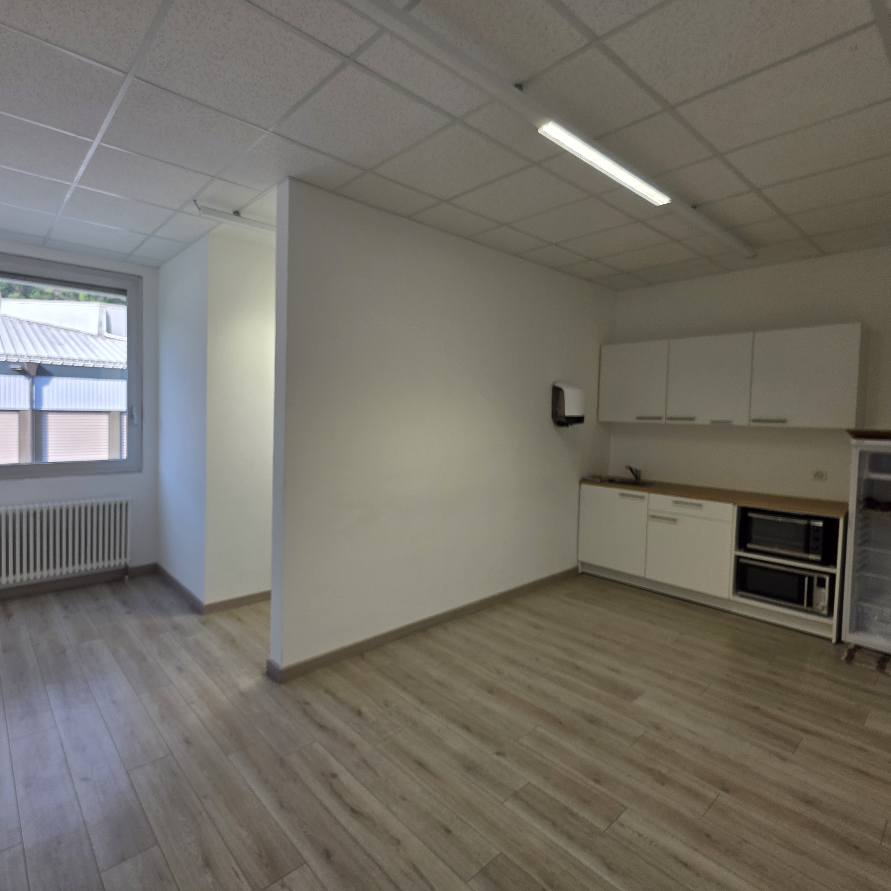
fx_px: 466
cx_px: 350
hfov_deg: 86.2
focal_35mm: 16
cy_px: 431
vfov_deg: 87.4
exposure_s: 1/204
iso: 40
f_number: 1.9
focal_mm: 2.2
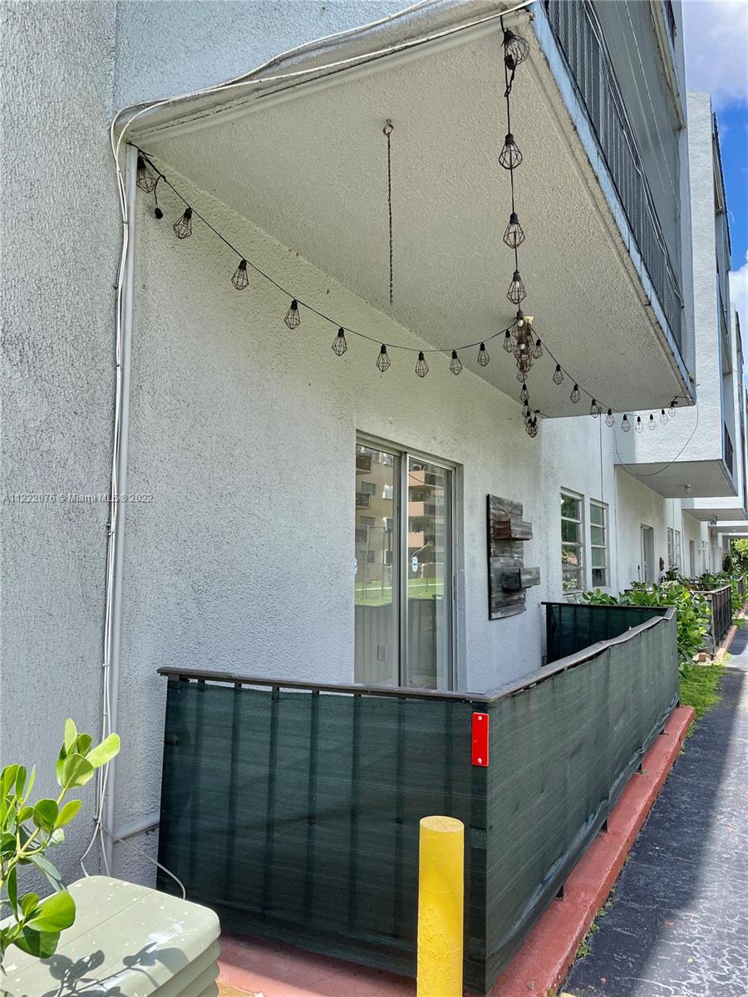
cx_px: 374
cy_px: 498
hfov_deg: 53.1
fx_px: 749
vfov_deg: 67.3
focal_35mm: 26
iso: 50
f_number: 1.6
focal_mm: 4.2
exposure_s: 1/1642
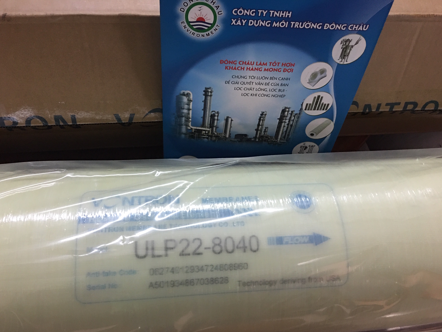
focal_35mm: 30
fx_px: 383
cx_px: 217
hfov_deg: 60.0
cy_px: 171
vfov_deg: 46.8
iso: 125
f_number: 2.2
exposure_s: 1/17
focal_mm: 4.15
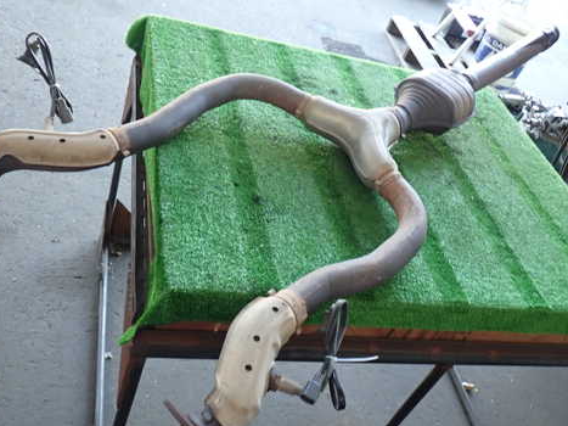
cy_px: 225
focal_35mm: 36
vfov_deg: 39.6
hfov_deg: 51.4
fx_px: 591
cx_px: 272
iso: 200
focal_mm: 5.05
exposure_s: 1/30
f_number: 2.2
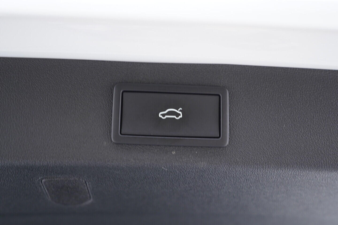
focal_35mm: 36
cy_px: 112
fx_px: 338
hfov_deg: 53.1
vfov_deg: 36.9
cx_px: 169
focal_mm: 24
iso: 400
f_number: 2.8
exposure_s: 1/40
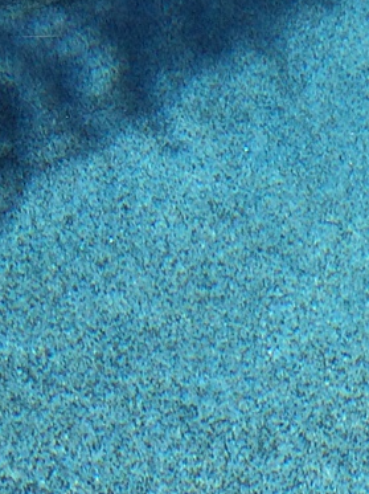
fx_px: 1808
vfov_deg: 15.4
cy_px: 94
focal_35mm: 127
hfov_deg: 10.6
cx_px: 772
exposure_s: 1/1953
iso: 32
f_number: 2.2
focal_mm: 4.15
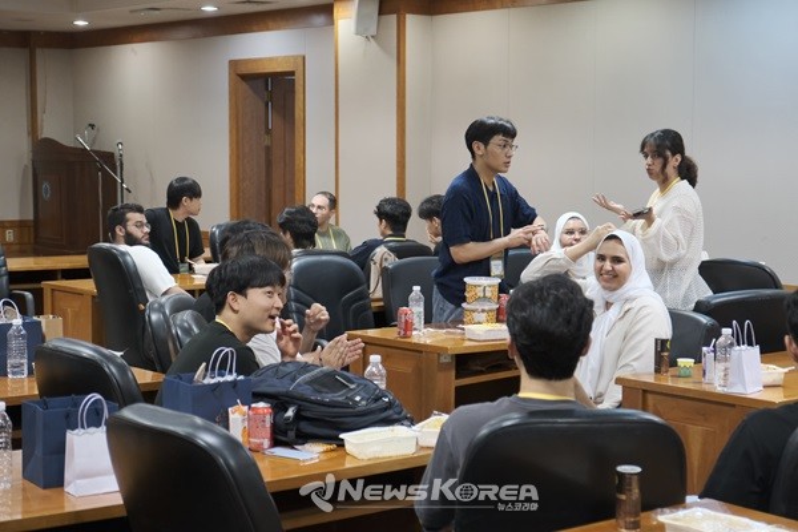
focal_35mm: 64
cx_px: 399
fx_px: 1419
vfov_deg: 21.2
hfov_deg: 31.4
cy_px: 266
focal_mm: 42.5
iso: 3200
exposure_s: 1/100
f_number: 4
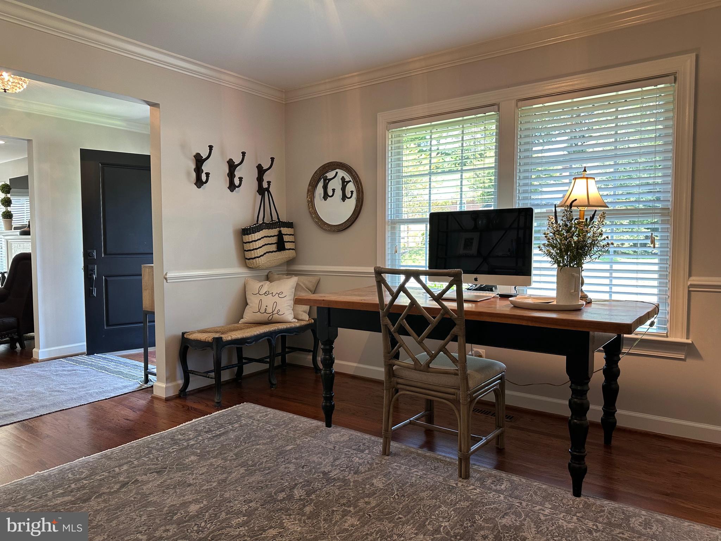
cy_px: 270
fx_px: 500
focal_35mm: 24
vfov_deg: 56.8
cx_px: 360
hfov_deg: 71.6
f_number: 1.78
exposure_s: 1/60
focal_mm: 6.86
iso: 125
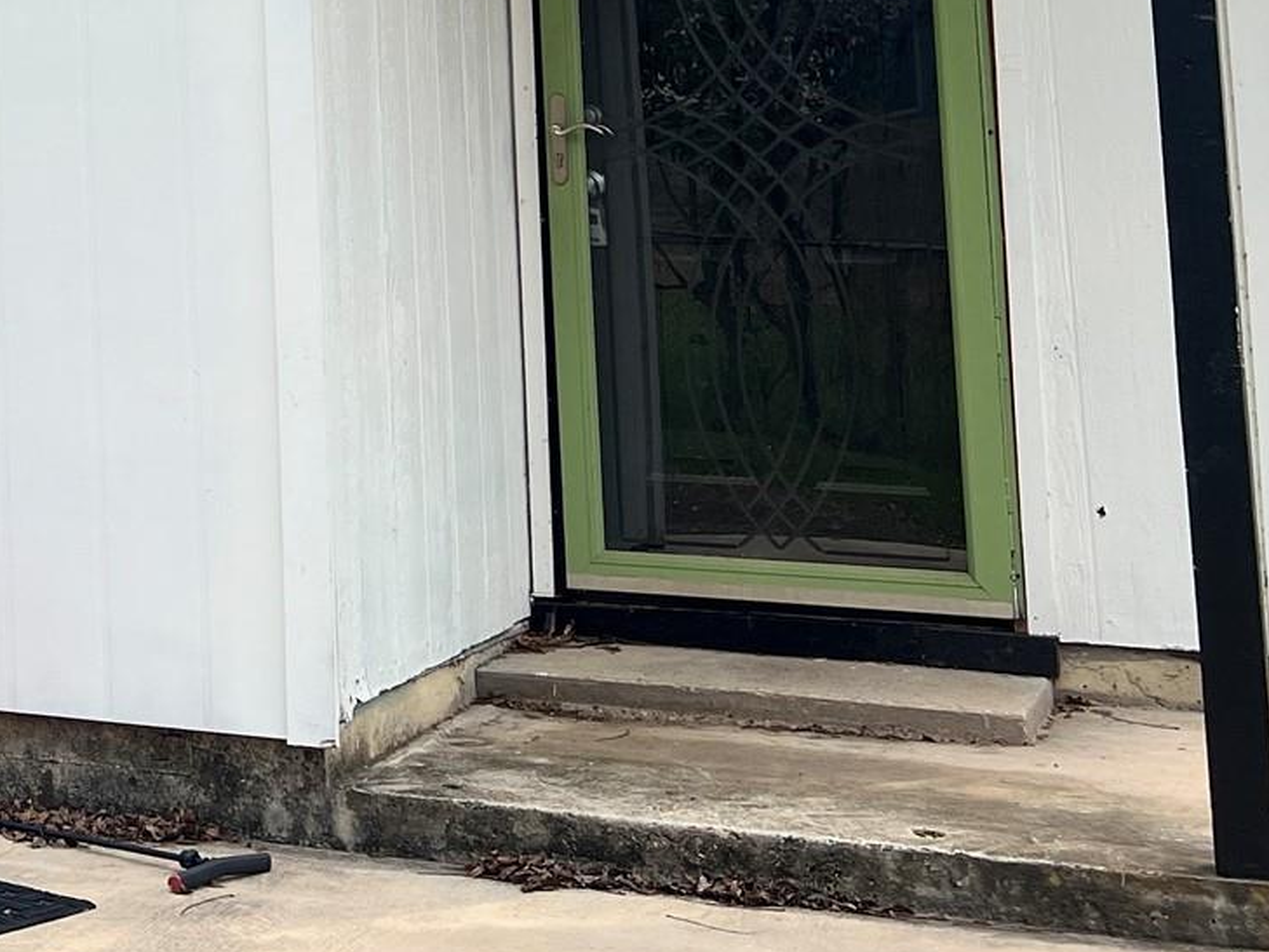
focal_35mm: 73
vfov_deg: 19.1
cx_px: -232
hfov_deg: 24.3
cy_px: -167
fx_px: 2677
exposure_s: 1/1621
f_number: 1.5
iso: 50
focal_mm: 5.7
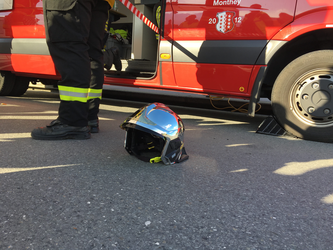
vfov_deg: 48.2
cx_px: 166
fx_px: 279
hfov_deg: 61.7
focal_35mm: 29
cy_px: 125
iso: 25
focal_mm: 4.15
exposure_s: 1/349
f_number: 2.2
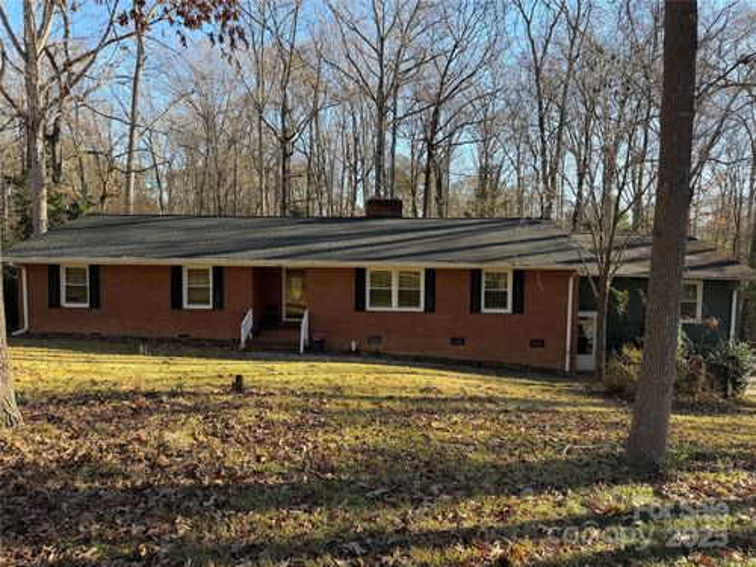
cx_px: 378
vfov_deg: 56.8
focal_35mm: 24
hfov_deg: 71.6
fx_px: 524
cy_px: 284
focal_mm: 6.76
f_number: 1.78
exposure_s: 1/772
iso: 80
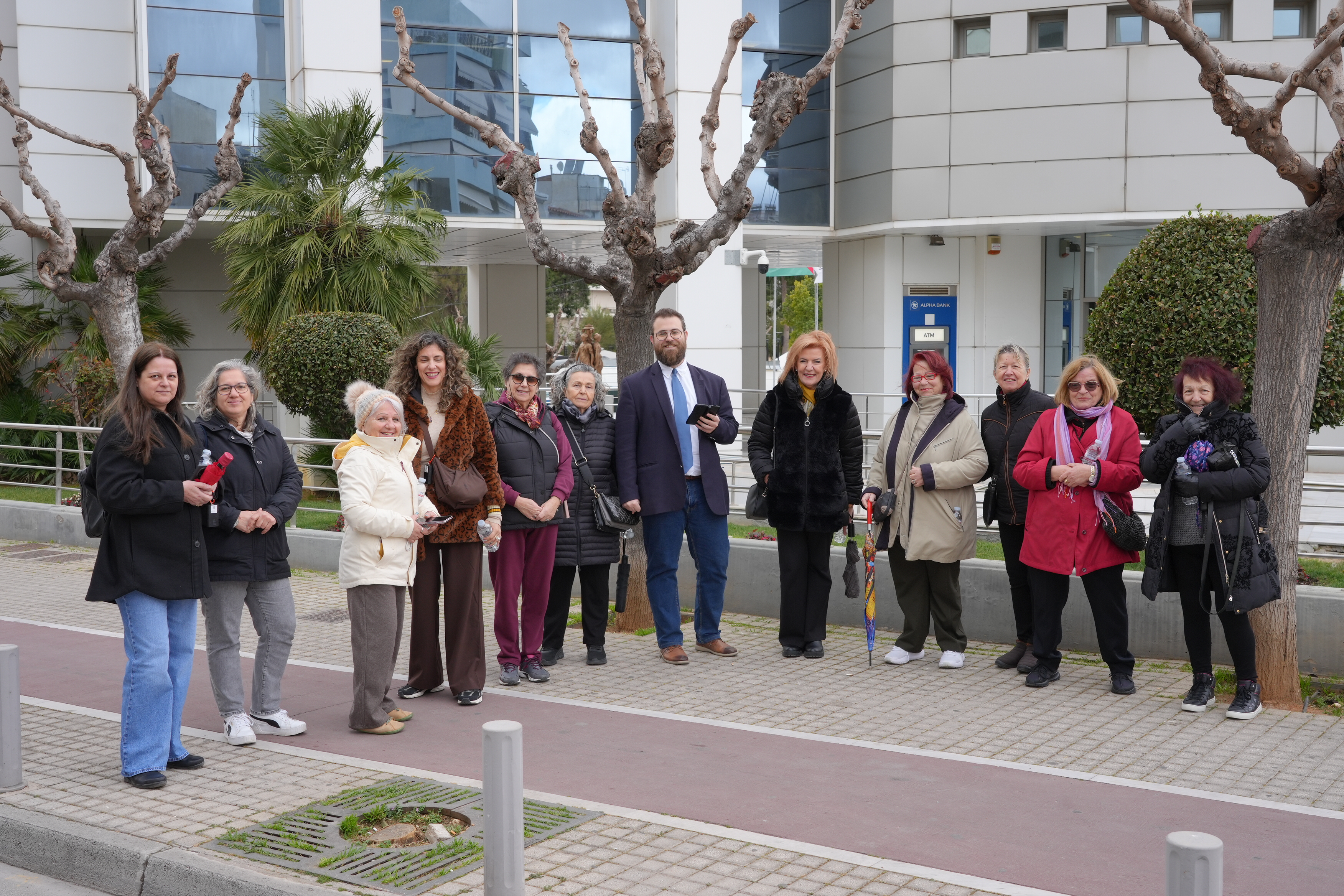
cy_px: 448
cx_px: 672
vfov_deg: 33.4
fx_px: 1493
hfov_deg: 48.5
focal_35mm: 40
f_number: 8
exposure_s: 1/200
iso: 400
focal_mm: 40
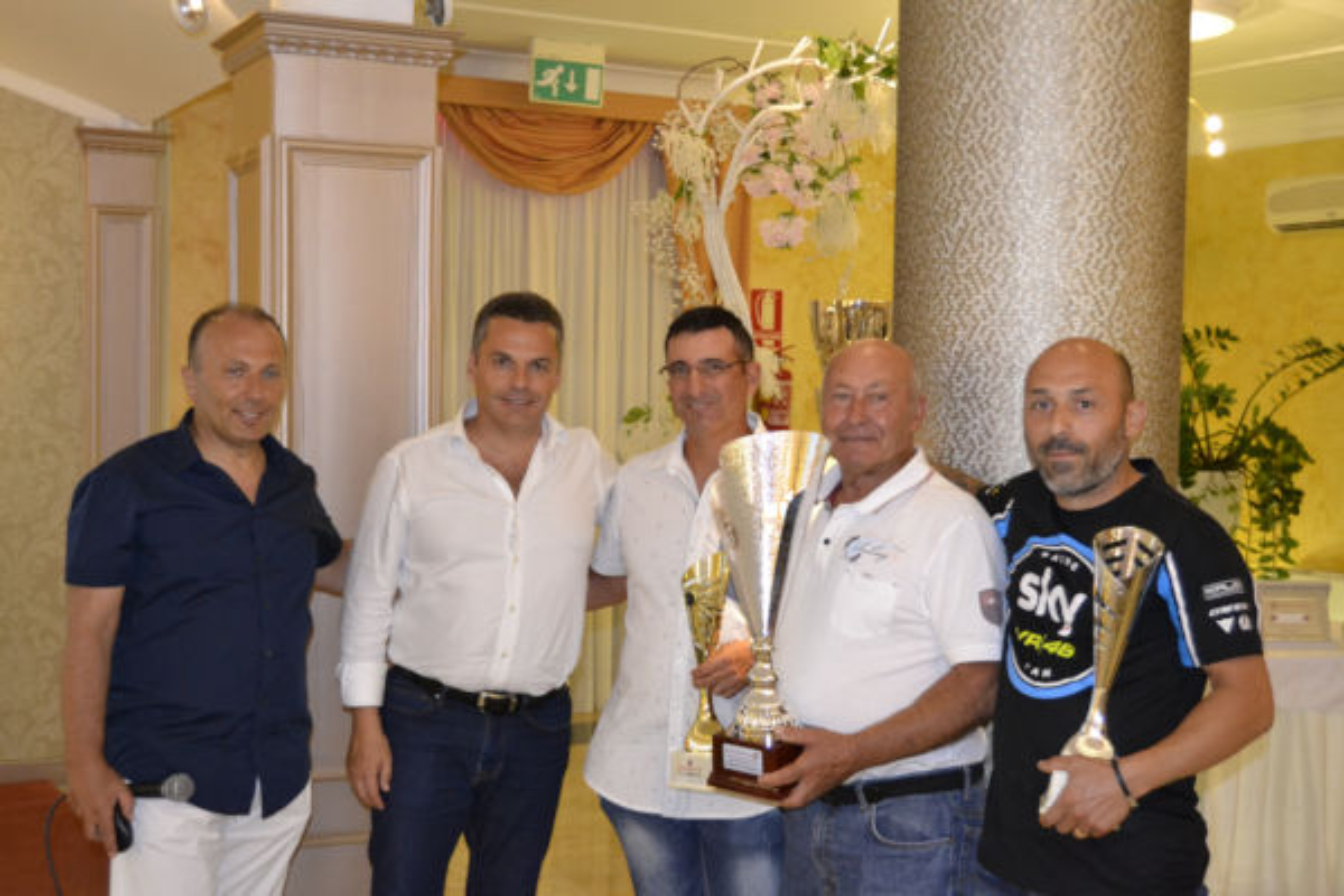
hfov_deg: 38.9
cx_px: 672
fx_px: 1904
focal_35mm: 51
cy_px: 448
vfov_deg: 26.5
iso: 2200
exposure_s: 1/60
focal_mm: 34
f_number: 4.5
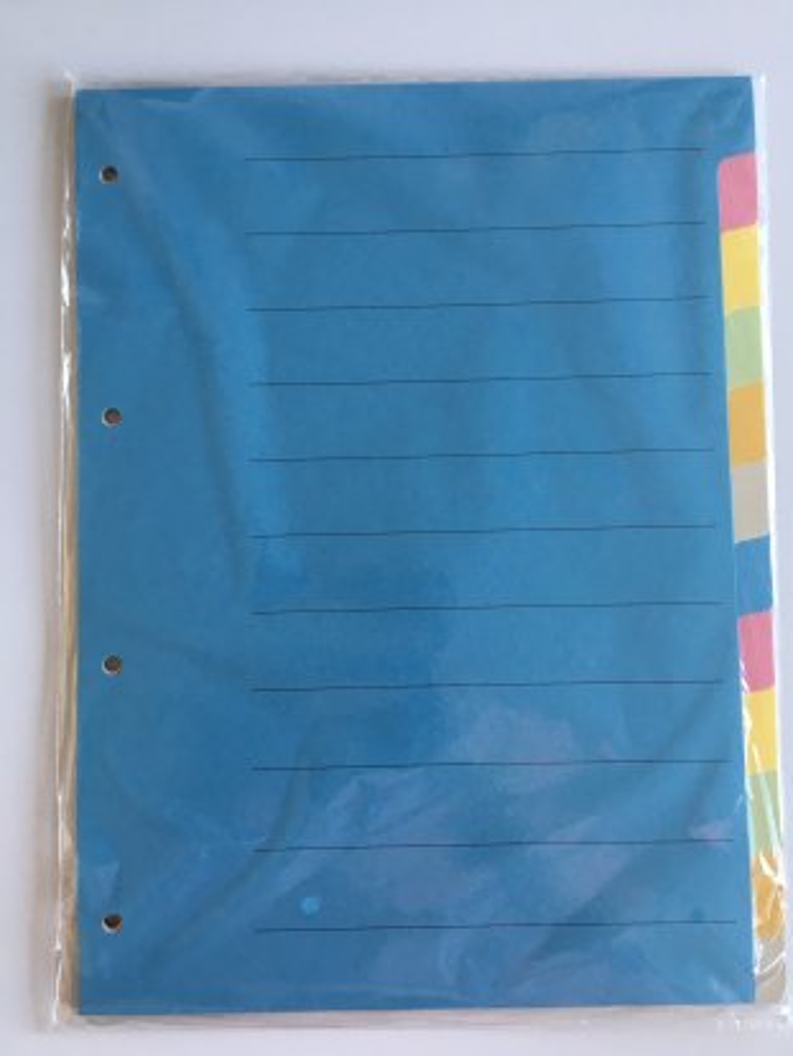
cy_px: 528
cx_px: 396
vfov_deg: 61.6
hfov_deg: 48.3
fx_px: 885
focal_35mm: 29
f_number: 2.2
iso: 64
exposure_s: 1/33
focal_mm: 4.15
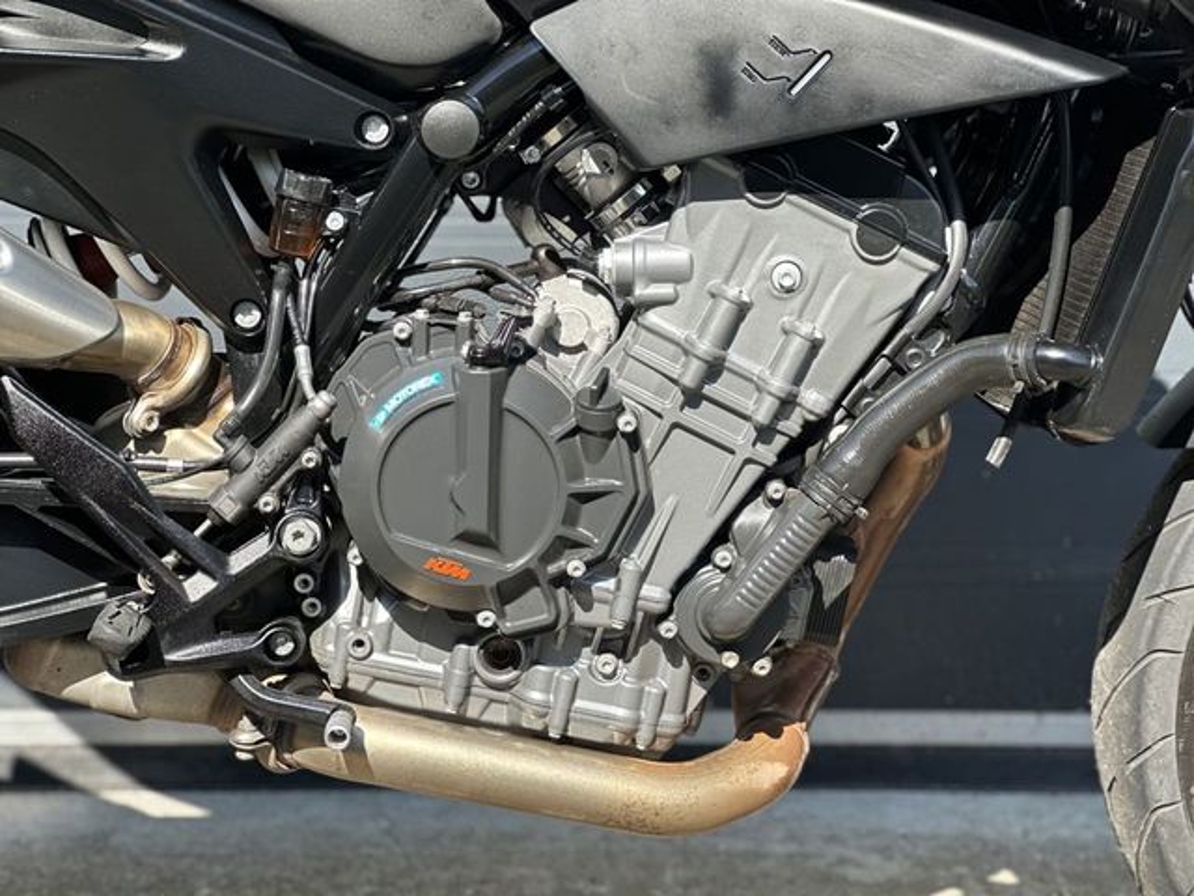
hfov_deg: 25.3
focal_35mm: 77
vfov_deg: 19.1
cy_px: 448
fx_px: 2656
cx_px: 597
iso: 20
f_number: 2.8
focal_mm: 9
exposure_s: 1/151
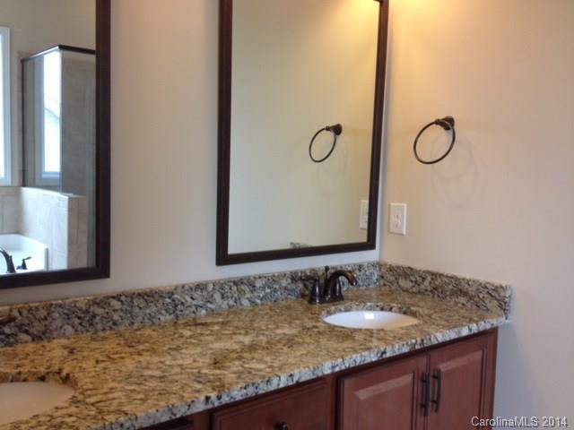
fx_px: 580
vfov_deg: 40.7
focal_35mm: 35
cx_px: 287
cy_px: 215
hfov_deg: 52.6
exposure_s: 1/20
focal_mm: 4.28
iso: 50
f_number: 2.4
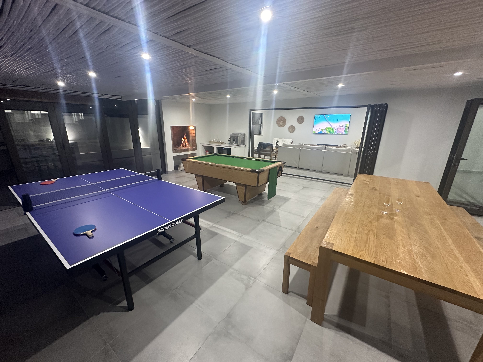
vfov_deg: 85.7
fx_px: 195
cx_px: 242
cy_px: 181
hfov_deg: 102.1
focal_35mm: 14
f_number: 2.2
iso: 320
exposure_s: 1/50
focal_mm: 2.22
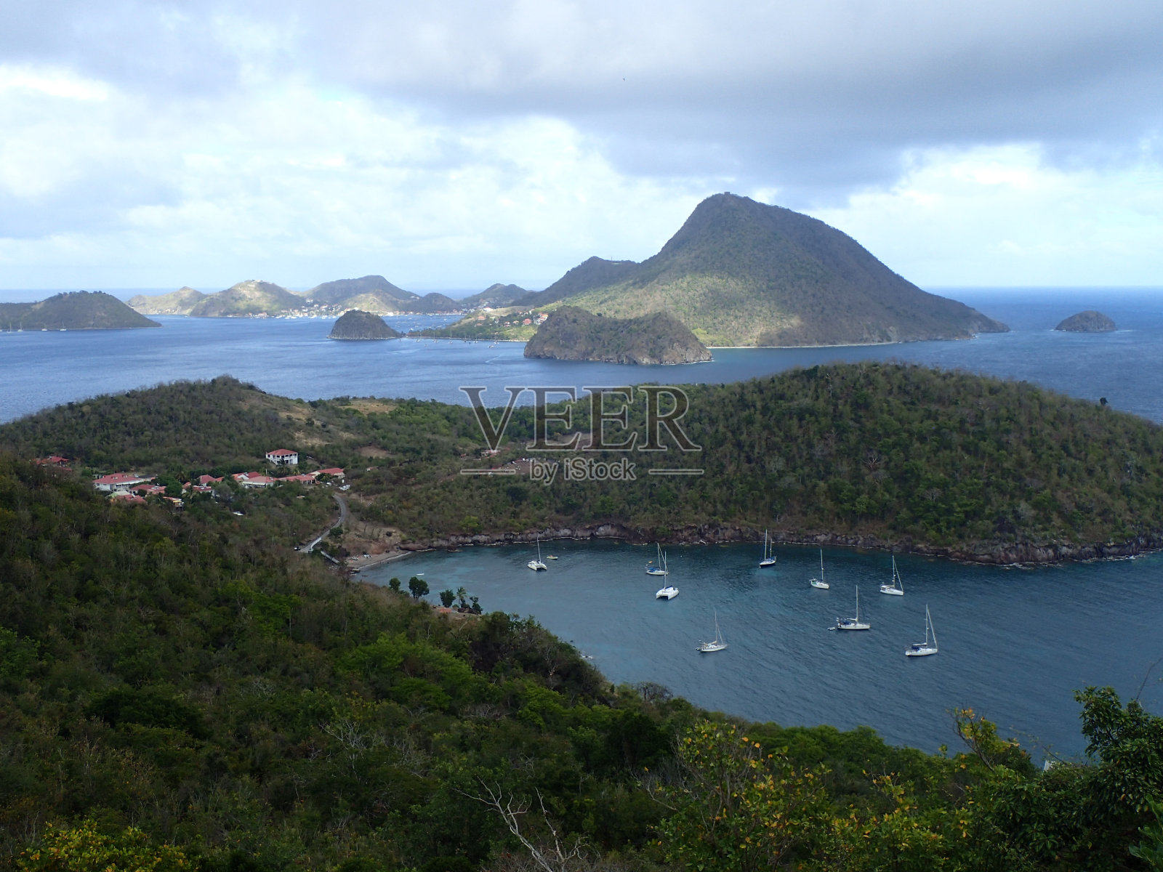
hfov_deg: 43.9
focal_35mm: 43
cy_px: 436
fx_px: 1445
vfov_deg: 33.6
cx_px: 582
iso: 100
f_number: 4
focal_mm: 7.86
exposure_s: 1/400
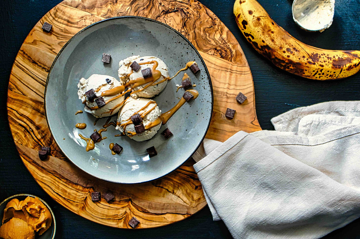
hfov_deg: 28.9
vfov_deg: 19.4
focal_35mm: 70
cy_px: 120
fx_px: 700
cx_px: 180
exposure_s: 1/80
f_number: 3.5
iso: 500
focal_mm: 35
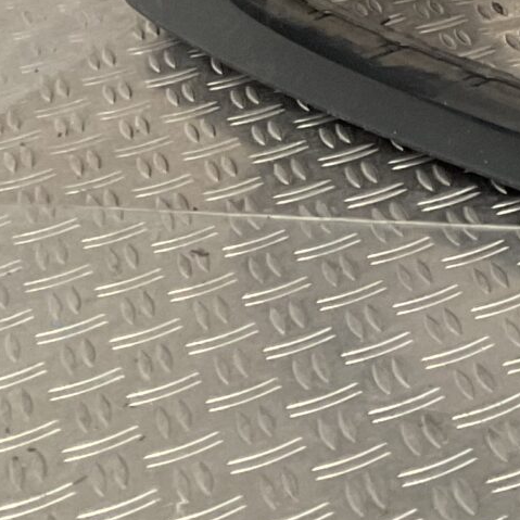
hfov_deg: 10.5
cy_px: -127
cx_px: 1350
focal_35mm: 137
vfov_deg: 12.4
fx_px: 2328
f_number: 1.8
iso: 50
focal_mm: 3
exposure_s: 1/50
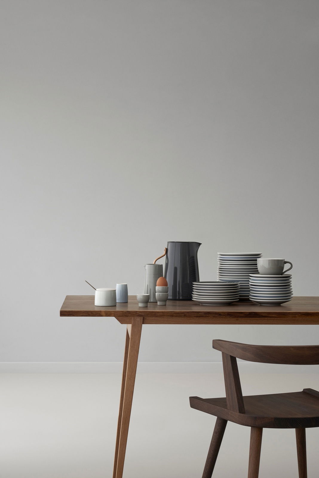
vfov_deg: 23.9
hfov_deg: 16.1
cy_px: 239
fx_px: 1129
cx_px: 160
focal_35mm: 85
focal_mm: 85
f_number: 11
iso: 100
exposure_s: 1/2
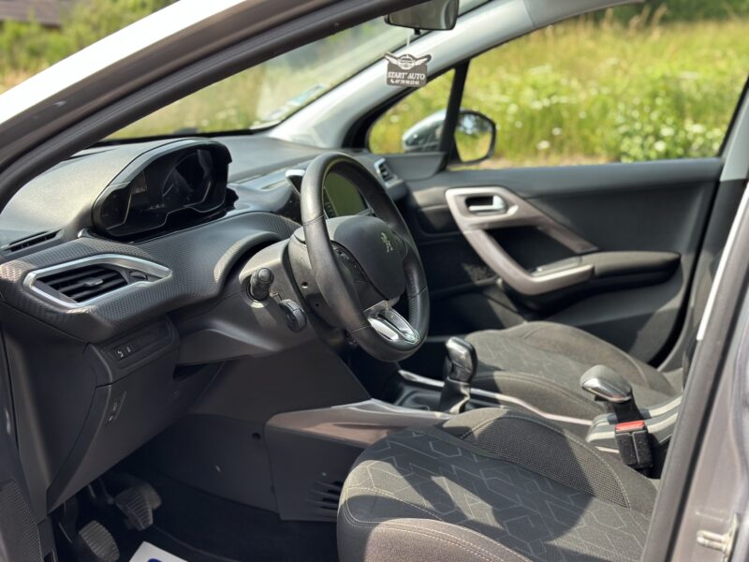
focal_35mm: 48
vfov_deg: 30.3
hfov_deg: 39.7
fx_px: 1039
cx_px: 374
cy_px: 281
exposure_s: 1/654
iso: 80
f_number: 1.78
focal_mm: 6.86
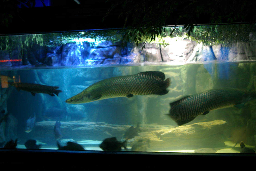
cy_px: 89
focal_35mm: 45
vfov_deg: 29.8
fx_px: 320
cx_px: 125
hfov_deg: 43.6
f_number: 4
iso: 400
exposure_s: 1/4
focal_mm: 28
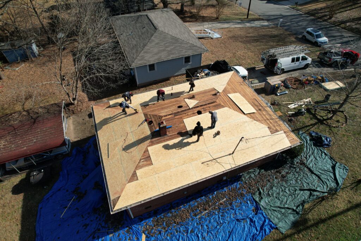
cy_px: 120
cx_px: 180
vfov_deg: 57.2
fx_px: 221
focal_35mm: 22
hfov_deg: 78.6
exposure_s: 1/640
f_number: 2.8
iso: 200
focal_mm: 8.38
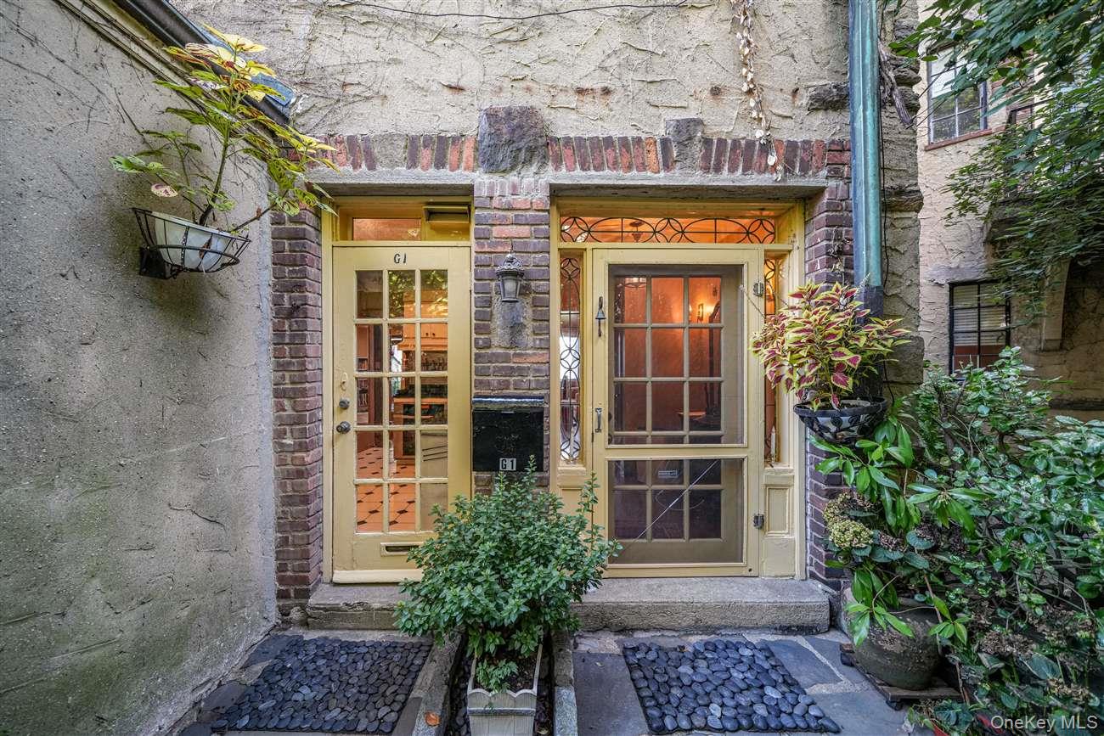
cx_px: 552
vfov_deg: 90.0
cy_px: 368
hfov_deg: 112.6
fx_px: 368
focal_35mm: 12
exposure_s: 1/60
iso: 800
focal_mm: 12
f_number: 4
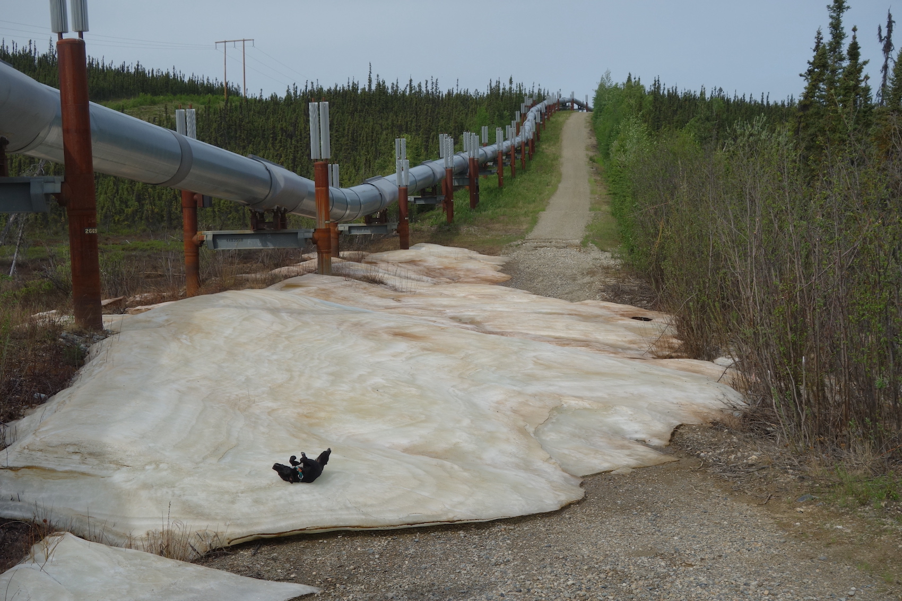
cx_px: 451
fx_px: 1102
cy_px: 300
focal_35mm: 44
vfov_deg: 30.5
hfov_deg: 44.5
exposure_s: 1/800
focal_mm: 16.2
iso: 125
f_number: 5.6
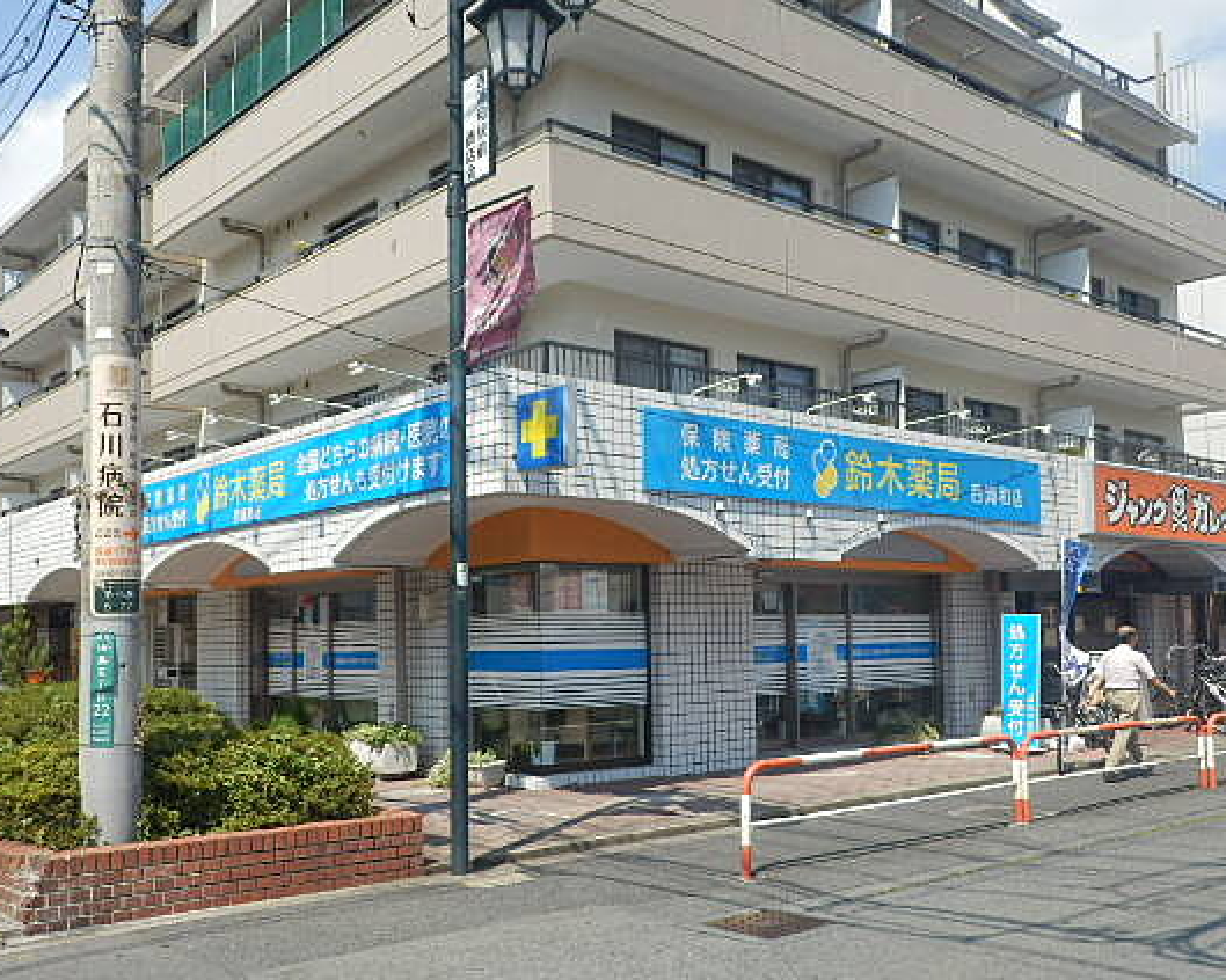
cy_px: 535
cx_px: 633
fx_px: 1415
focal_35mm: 39
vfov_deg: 38.2
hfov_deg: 46.8
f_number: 3.7
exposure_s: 1/640
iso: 80
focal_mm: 5.9
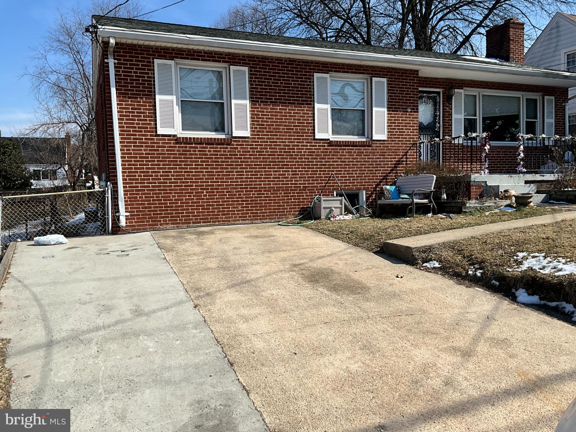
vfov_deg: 48.2
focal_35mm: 29
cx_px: 288
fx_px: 483
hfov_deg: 61.7
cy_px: 216
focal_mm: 3
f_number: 1.8
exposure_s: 1/2427
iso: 25
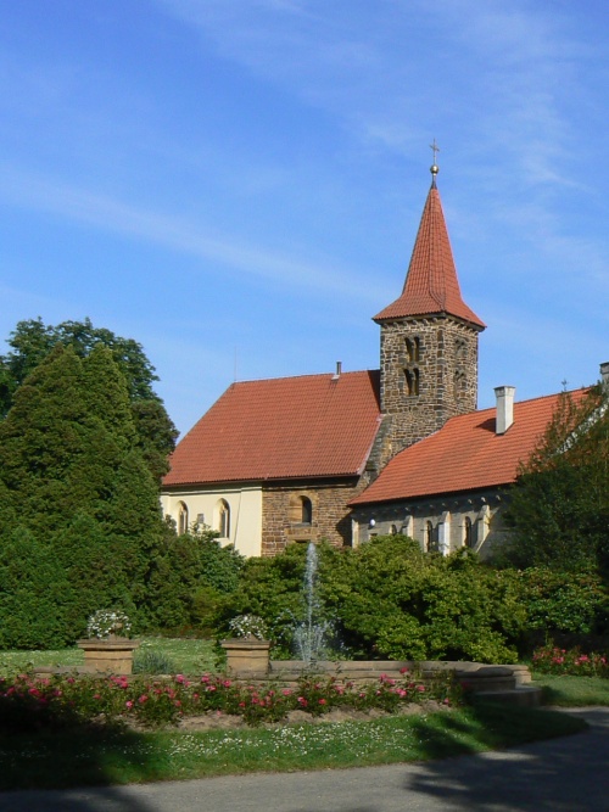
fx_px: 845
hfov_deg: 39.6
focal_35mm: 36
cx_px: 304
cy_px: 406
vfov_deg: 51.4
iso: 80
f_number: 8
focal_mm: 6
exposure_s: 1/400
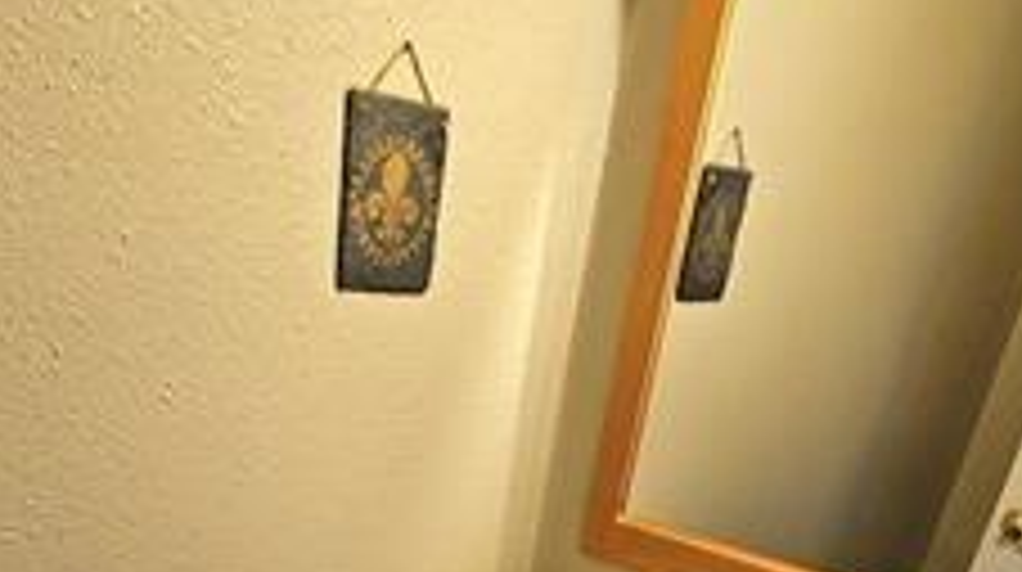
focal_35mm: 30
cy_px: 739
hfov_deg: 63.3
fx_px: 812
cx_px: 369
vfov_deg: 30.7
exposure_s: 1/30
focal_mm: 2.2
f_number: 2.2
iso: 320
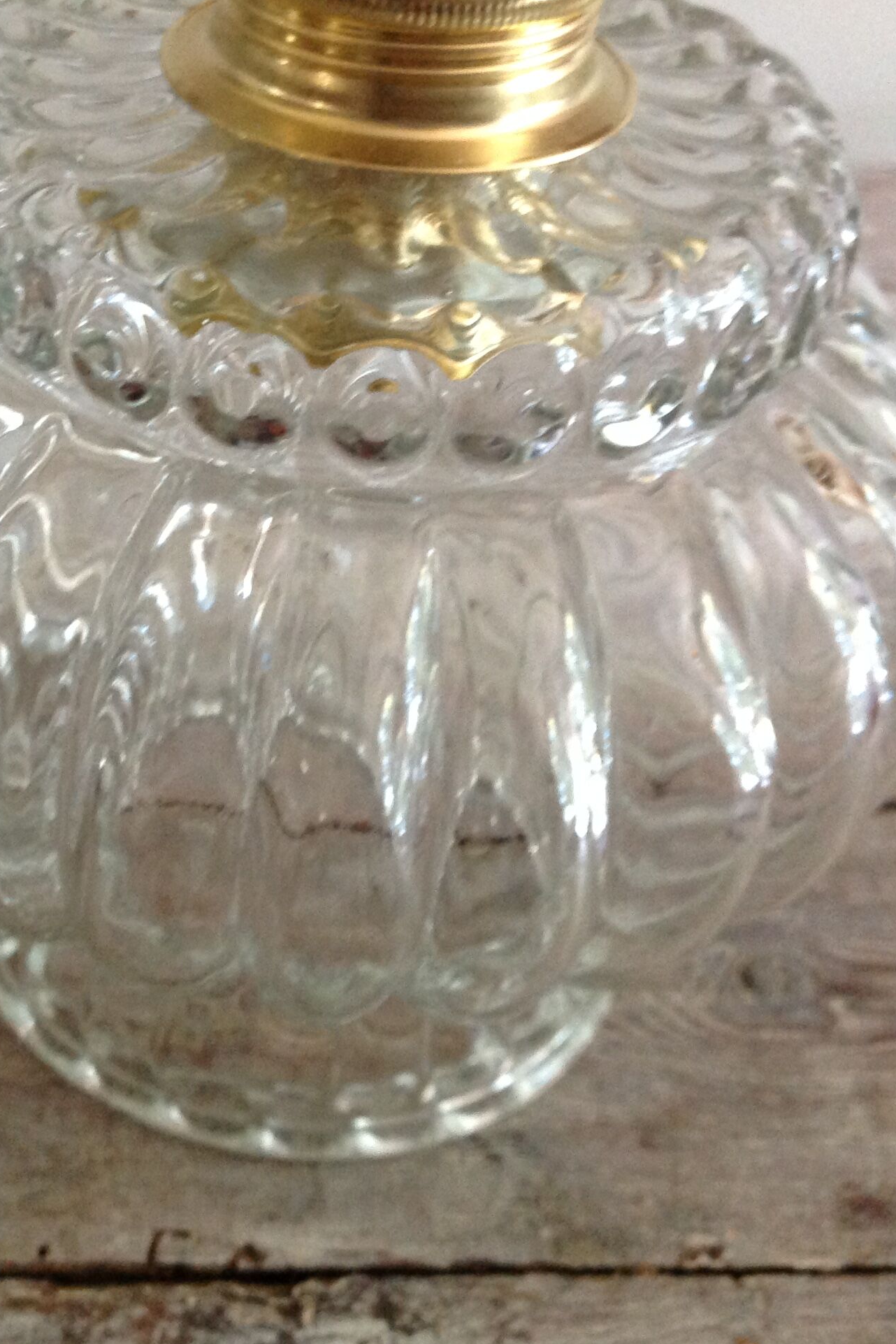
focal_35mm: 49
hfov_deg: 27.2
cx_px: 250
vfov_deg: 40.3
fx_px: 1829
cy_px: 674
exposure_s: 1/15
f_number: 2.4
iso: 250
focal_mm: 4.28
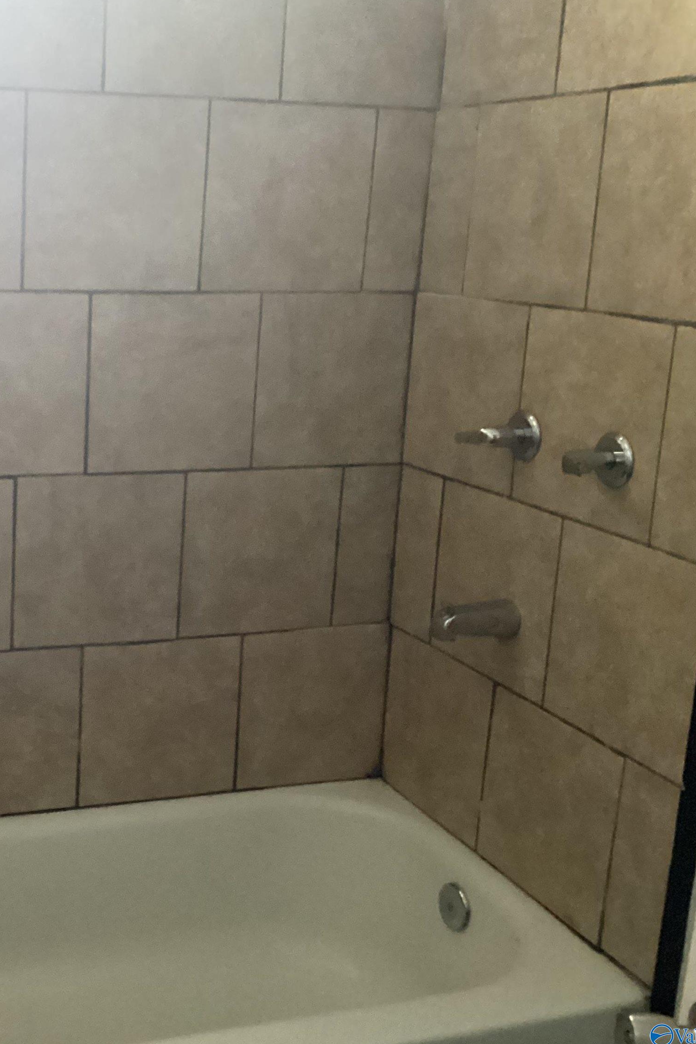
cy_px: 522
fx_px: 1276
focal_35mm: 44
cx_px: 28
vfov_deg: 44.5
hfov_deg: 28.9
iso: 640
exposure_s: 1/24
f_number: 2.4
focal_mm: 3.3
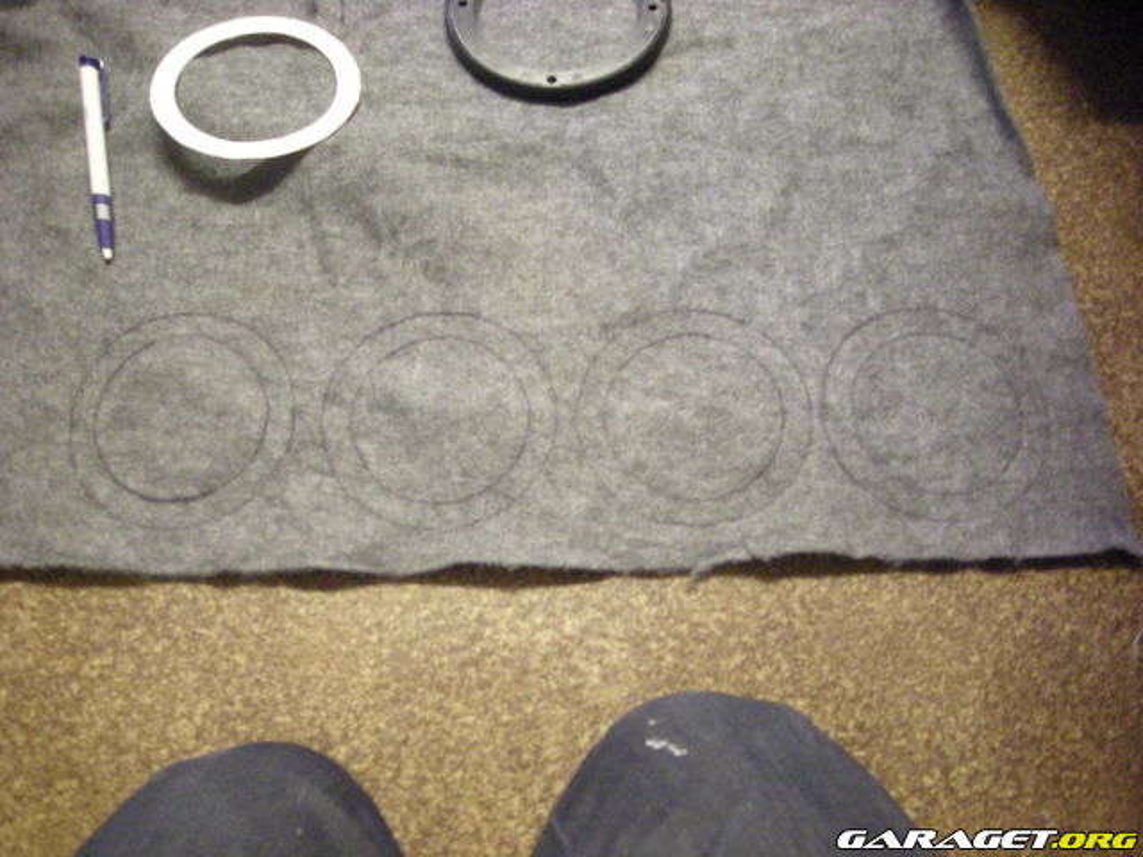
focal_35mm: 35
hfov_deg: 52.6
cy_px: 428
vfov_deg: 40.7
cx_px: 572
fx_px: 1156
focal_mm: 5.7
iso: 557
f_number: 2.8
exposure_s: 1/8
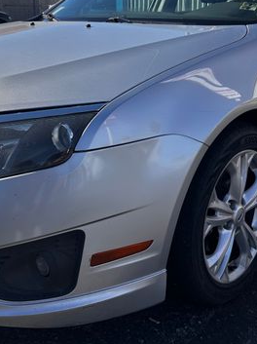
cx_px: 129
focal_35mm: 49
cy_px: 141
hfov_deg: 29.6
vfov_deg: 38.8
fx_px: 486
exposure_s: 1/2525
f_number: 1.78
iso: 80
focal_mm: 6.86
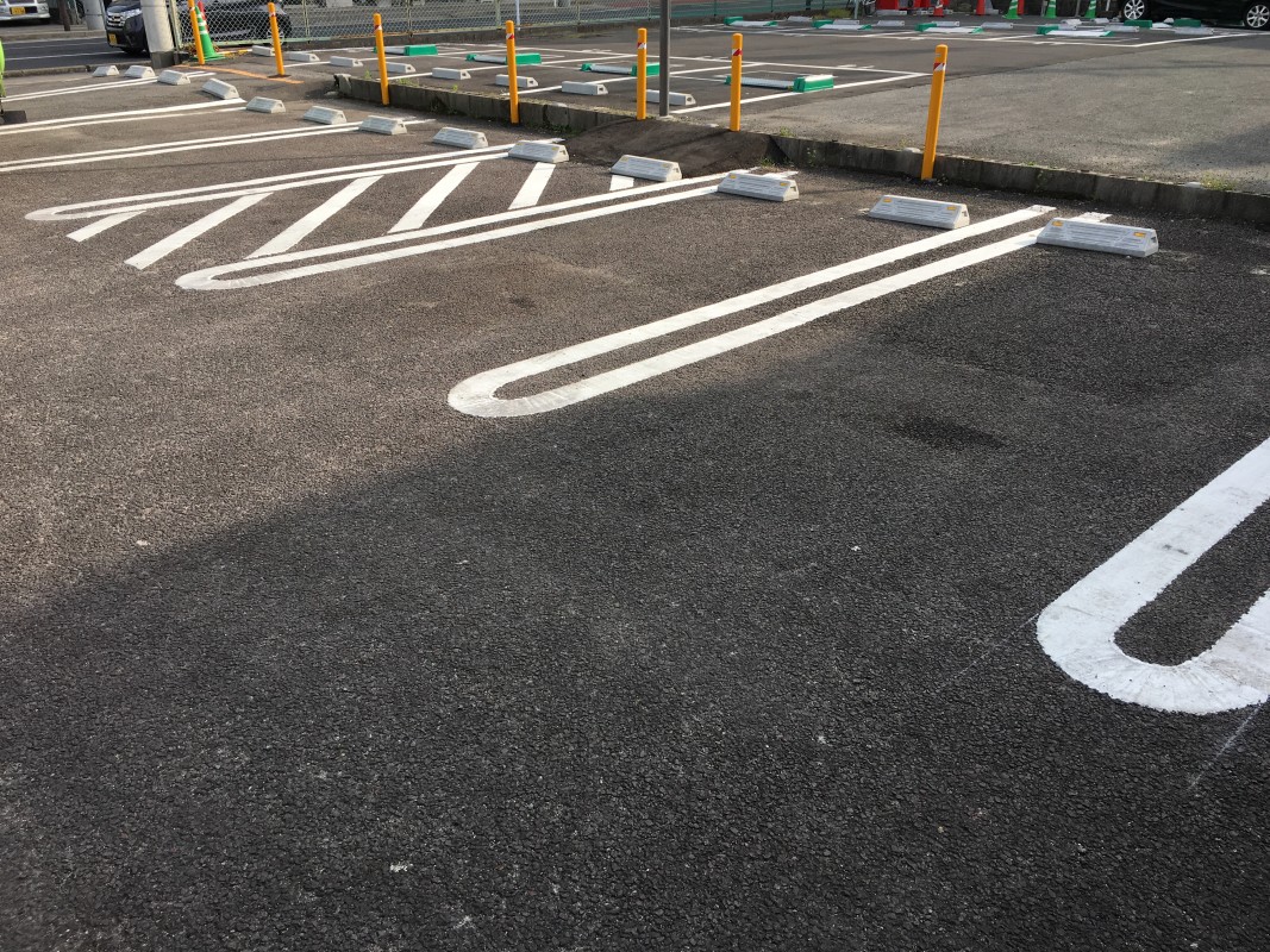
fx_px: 1064
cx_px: 635
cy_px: 476
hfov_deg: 61.7
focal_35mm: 29
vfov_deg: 48.2
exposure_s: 1/610
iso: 25
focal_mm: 4.15
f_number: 2.2
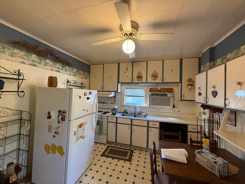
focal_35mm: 14
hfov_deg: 102.1
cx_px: 122
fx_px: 99
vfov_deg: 85.7
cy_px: 92
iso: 400
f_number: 2.2
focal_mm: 2.22
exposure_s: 1/60
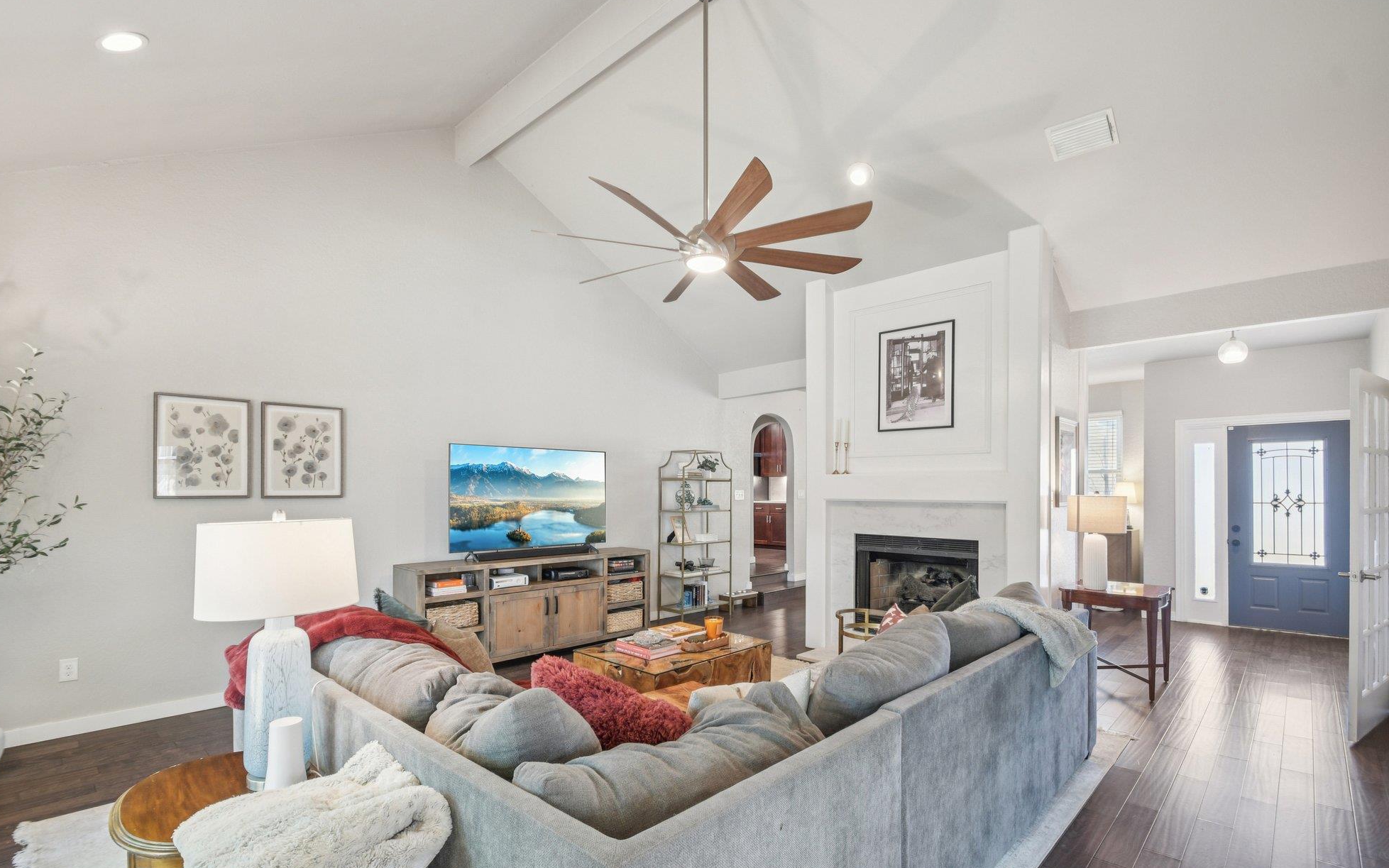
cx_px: 708
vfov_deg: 71.2
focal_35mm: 16
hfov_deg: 97.8
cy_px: 464
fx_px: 606
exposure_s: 1/3.33
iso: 400
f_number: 8
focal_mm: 10
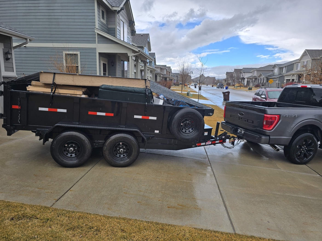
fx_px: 214
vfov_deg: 58.9
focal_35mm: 23
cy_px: 120
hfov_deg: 73.9
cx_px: 161
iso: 12
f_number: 1.7
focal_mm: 6.3
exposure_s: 1/289
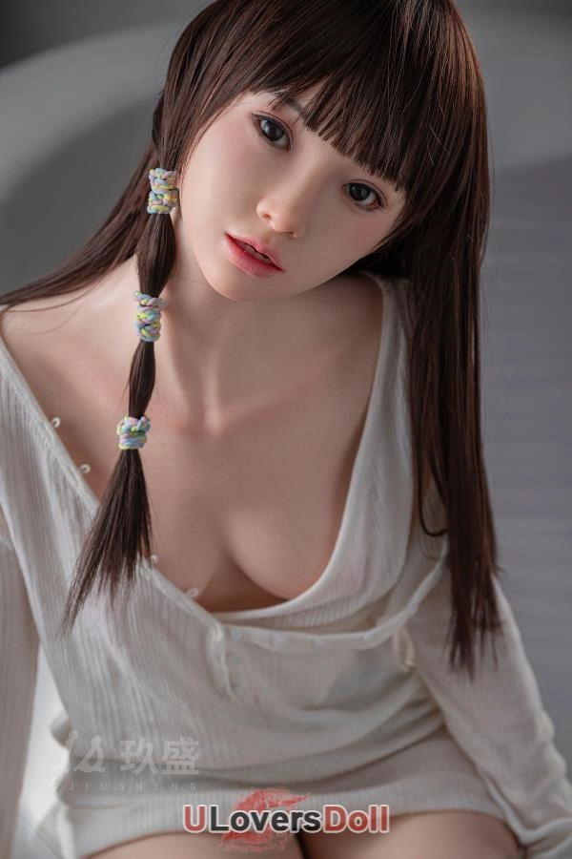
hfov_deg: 18.4
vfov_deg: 27.3
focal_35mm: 74
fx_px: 1764
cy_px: 430
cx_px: 286
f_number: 5.6
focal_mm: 74
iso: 400
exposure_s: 1/80
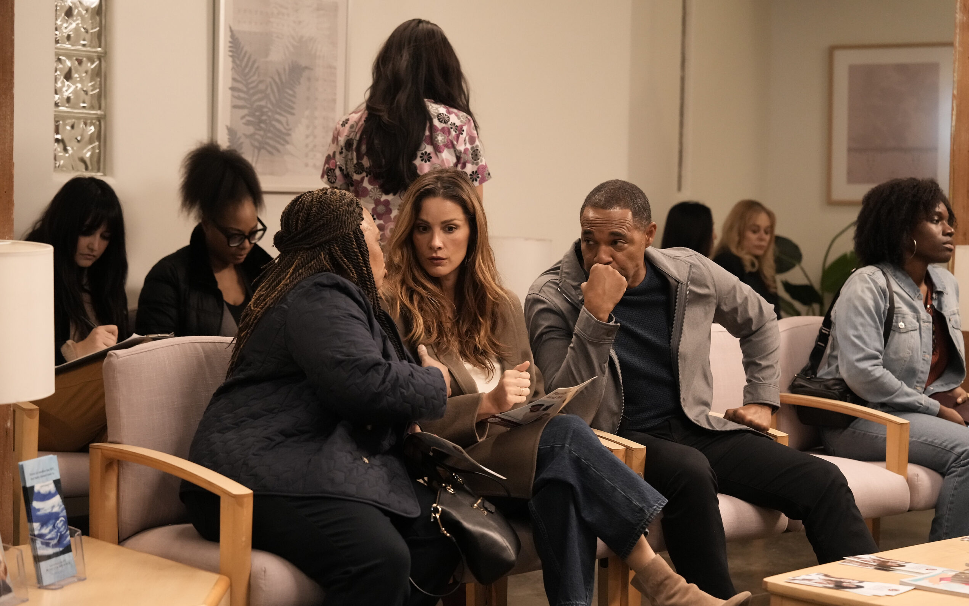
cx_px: 489
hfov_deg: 28.6
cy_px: 324
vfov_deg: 18.1
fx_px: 1901
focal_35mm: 72
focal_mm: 70
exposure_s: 1/200
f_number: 3.5
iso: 5000
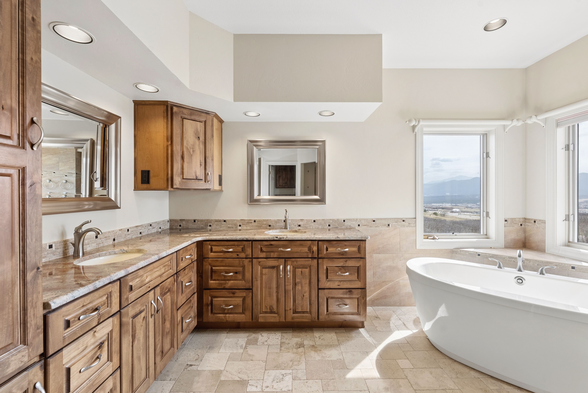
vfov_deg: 77.4
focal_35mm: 15
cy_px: 196
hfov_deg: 100.4
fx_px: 245
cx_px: 294
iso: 640
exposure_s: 1/80
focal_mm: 15
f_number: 9
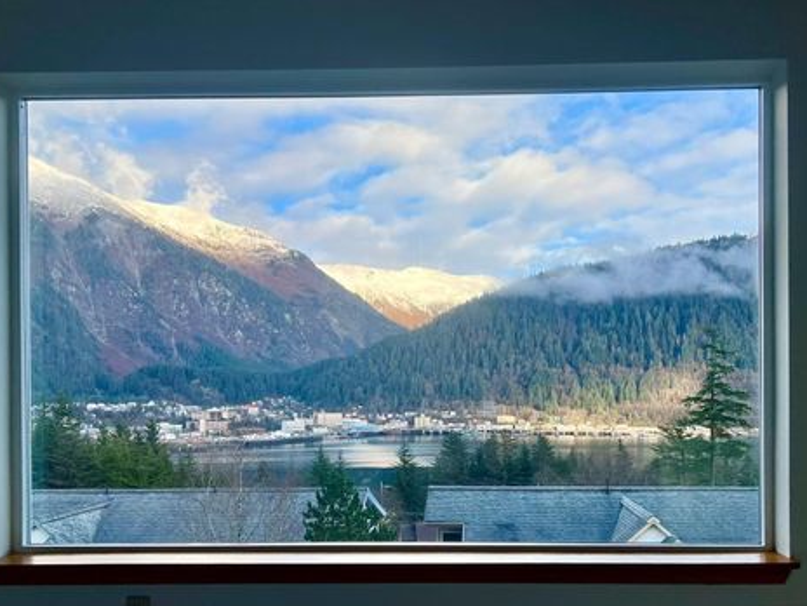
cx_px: 386
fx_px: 653
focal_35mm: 28
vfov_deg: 49.7
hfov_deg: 63.4
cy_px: 297
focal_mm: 5.7
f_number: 1.5
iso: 50
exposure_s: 1/1252
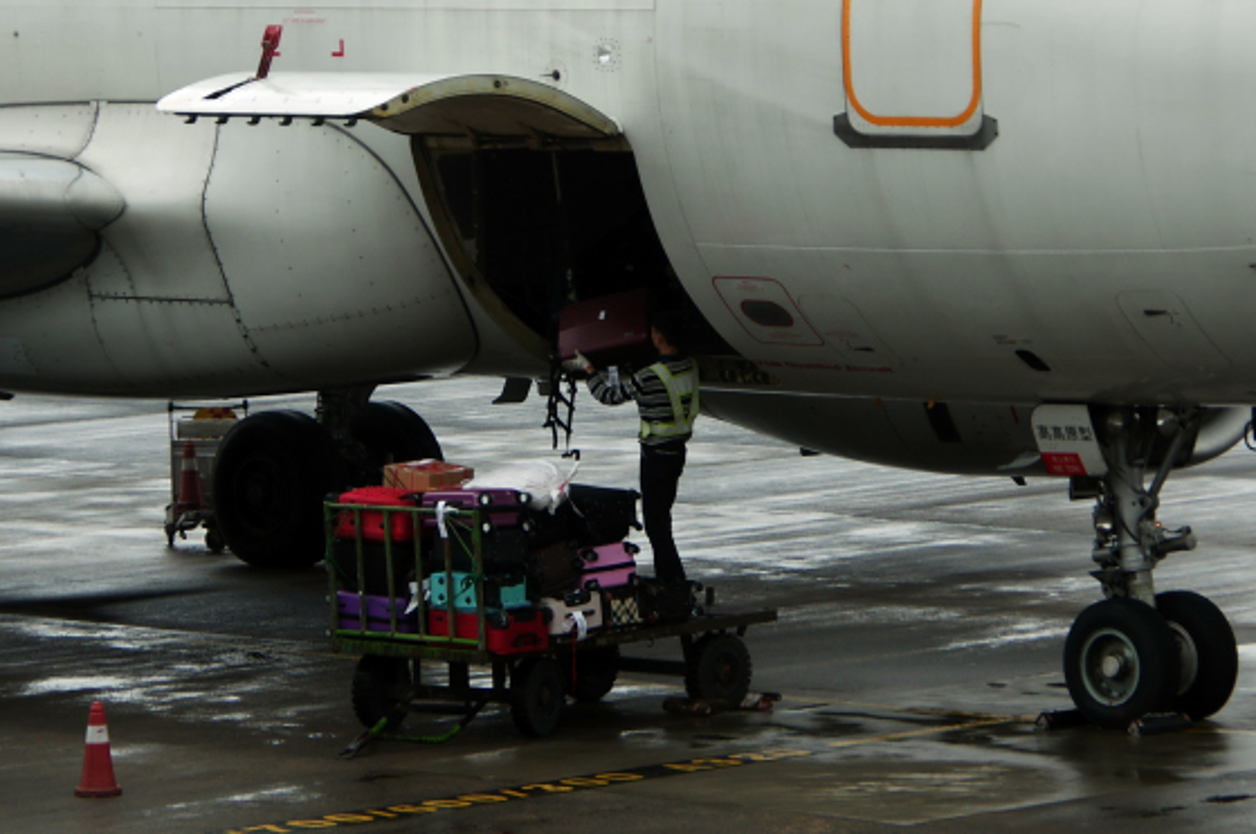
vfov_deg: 7.3
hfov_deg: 11.0
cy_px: 197
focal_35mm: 187
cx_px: 757
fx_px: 6515
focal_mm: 68
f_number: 5.6
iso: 100
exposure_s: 1/250
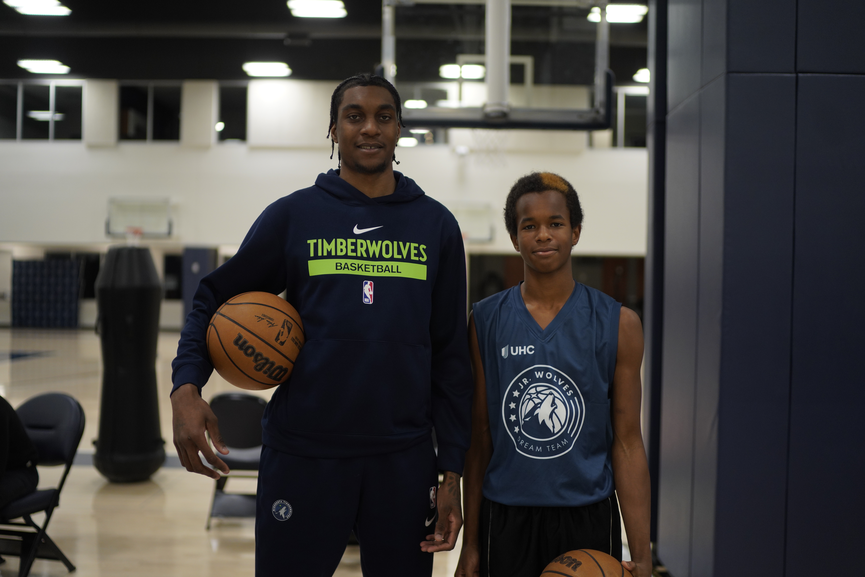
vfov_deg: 37.9
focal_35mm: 35
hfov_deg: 54.4
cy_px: 288
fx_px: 841
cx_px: 432
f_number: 1.4
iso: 640
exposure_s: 1/1000
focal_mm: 35
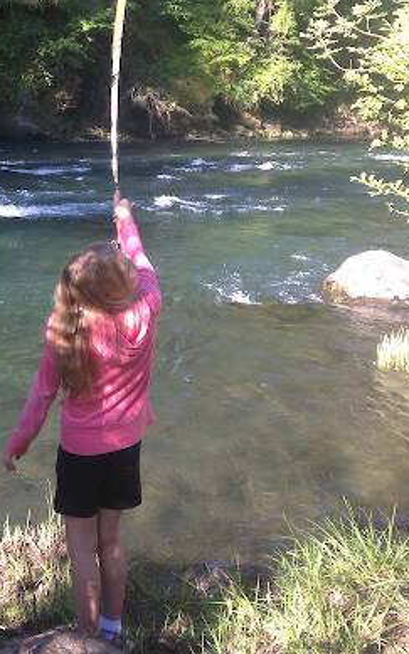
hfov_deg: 22.8
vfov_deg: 37.5
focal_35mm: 54
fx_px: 963
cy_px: 293
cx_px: -22
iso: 50
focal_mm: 4.13
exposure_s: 1/140
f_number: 2.4
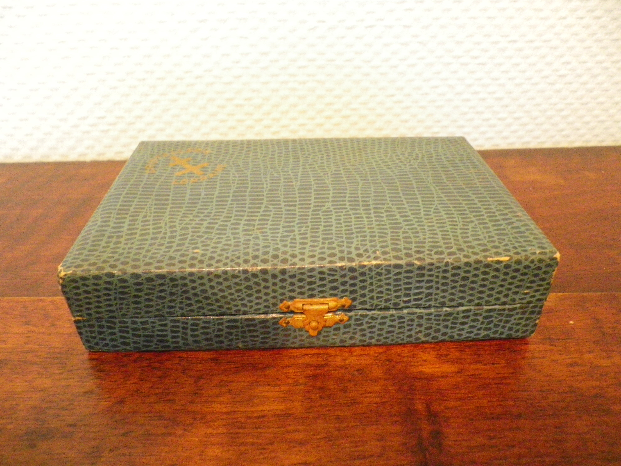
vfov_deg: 49.7
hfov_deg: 63.4
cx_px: 310
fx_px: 502
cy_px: 233
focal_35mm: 28
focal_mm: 4.9
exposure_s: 1/8
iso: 800
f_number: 2.6
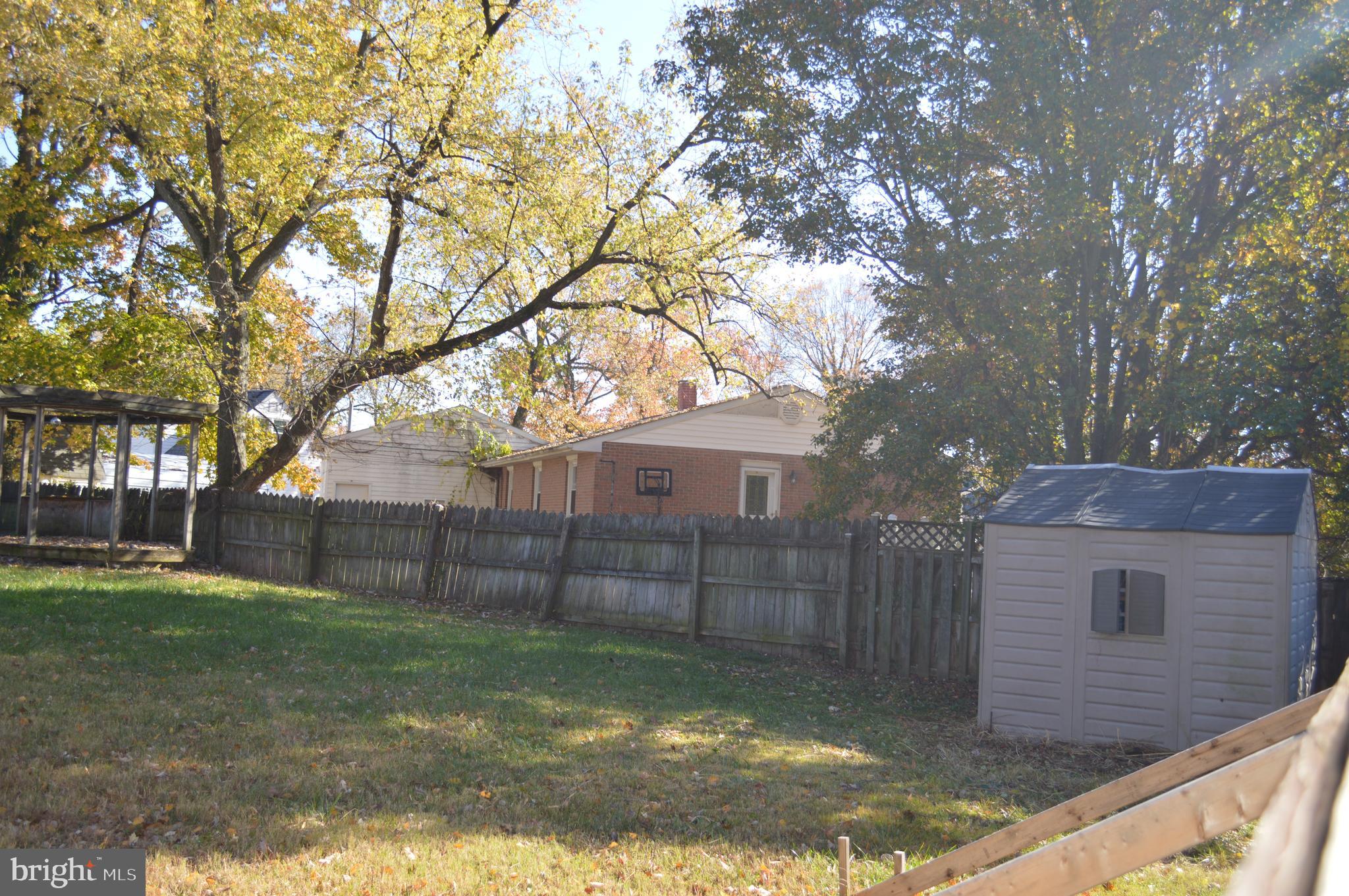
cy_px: 448
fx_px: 1235
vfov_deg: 39.9
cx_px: 674
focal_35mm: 33
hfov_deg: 57.3
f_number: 4.5
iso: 100
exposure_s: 1/200
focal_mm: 22
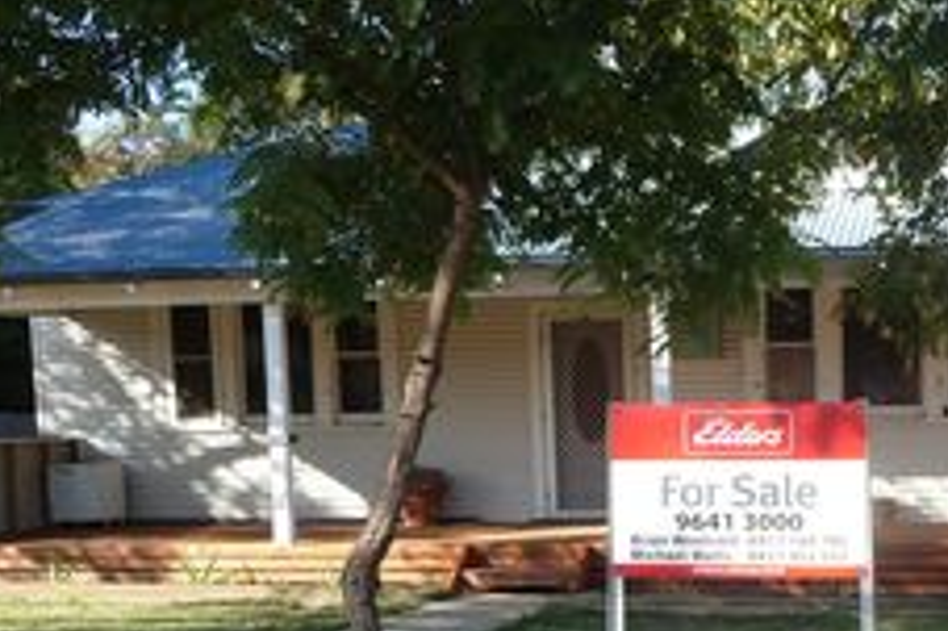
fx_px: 1526
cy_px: 579
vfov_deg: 22.7
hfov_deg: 33.4
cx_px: 768
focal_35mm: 58
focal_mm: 4.7
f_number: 3.3
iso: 100
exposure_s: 1/320
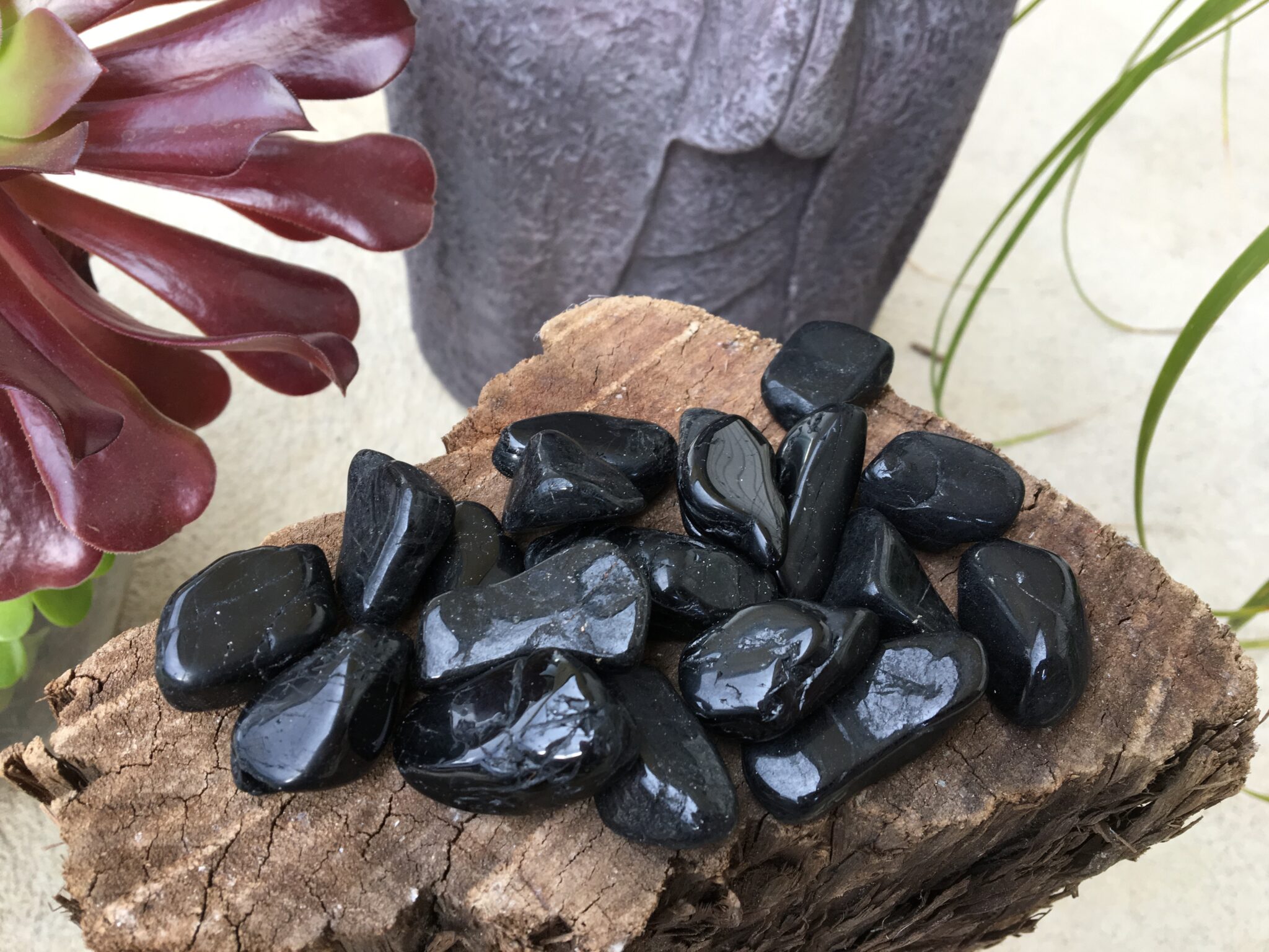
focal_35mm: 29
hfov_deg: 61.7
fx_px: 1063
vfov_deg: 48.2
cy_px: 476
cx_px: 634
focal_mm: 4.15
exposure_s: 1/100
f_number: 2.2
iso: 40
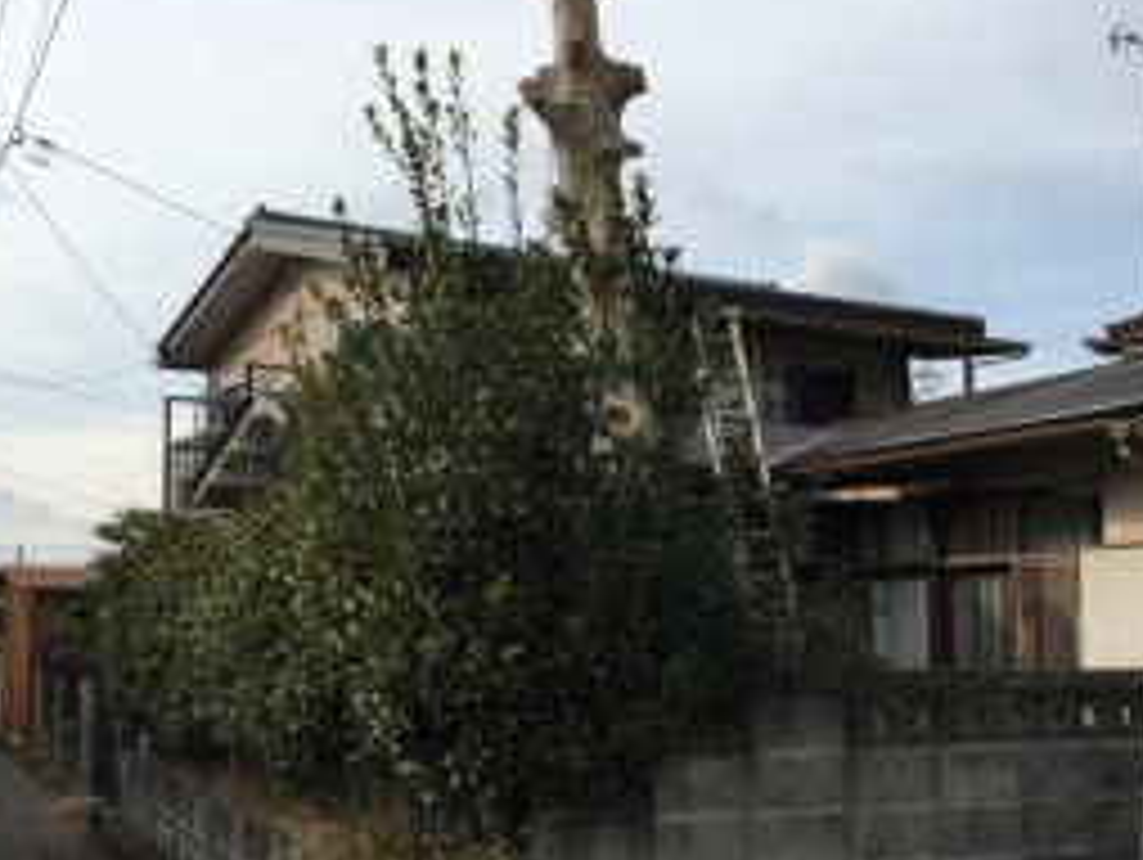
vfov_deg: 29.6
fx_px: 1619
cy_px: 516
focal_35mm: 49
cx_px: 621
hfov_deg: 38.8
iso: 25
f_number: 2.2
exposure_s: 1/1282
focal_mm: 4.15
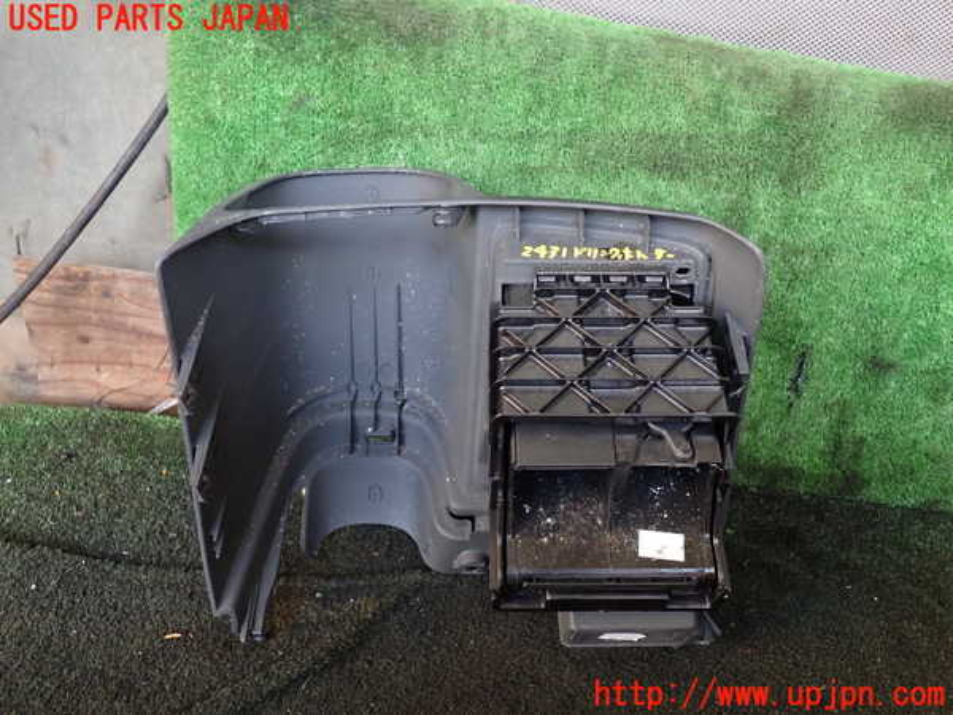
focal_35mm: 30
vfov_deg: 46.8
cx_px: 476
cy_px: 358
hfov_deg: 60.0
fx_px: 826
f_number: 2.3
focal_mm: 5.4
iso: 200
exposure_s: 1/60
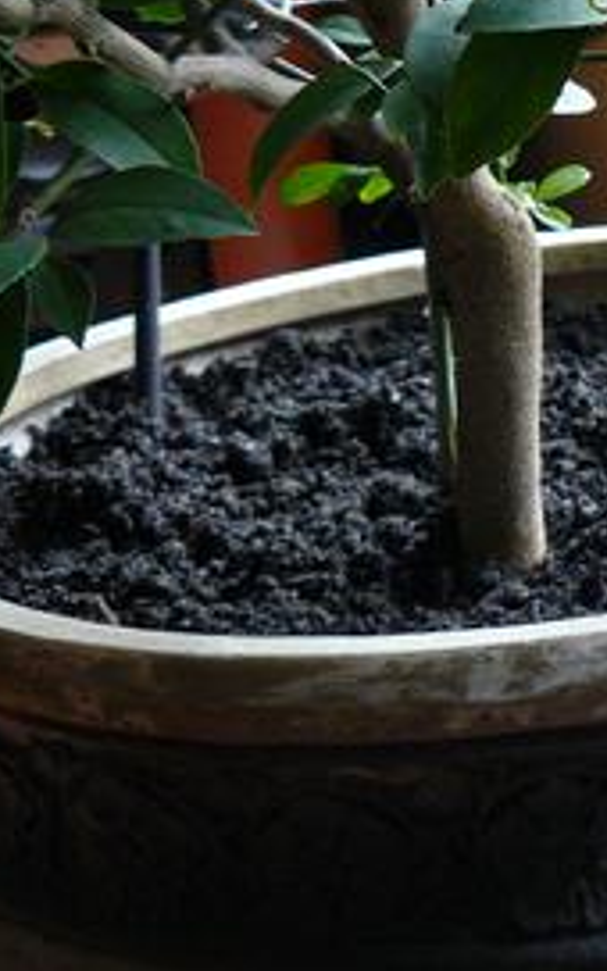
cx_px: 868
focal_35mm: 94
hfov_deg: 13.2
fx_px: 2488
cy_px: 104
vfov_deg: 21.6
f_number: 2.8
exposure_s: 1/30
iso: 160
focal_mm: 6
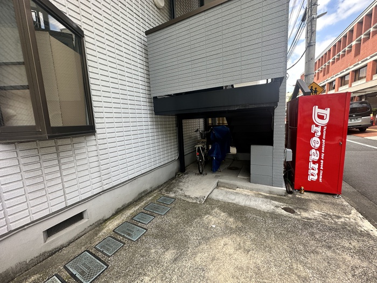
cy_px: 142
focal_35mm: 14
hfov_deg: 102.1
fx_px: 152
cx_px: 188
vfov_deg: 85.7
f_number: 2.2
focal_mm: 2.22
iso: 40
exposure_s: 1/221
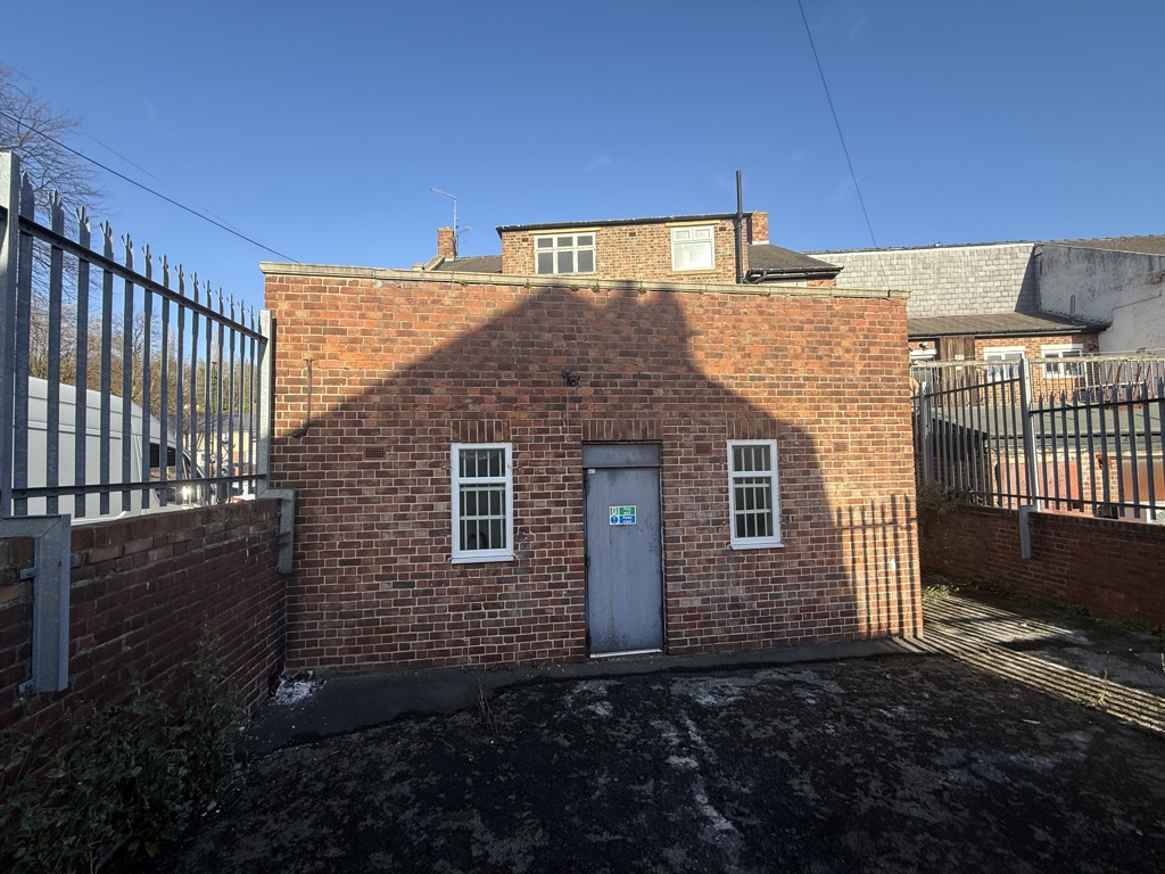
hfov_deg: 102.1
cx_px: 582
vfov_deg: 85.7
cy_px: 437
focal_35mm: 14
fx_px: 471
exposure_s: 1/625
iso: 50
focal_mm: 2.22
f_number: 2.2
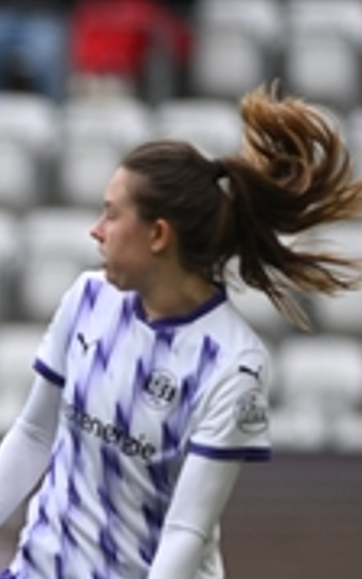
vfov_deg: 2.0
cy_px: 485
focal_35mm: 1027
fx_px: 16198
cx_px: -410
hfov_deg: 1.3
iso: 800
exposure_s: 1/2000
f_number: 2.8
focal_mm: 300
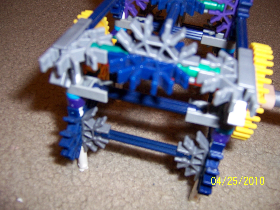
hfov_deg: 55.4
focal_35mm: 33
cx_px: 140
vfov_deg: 42.9
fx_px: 267
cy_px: 105
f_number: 2.8
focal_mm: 5.5
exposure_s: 1/60
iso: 140
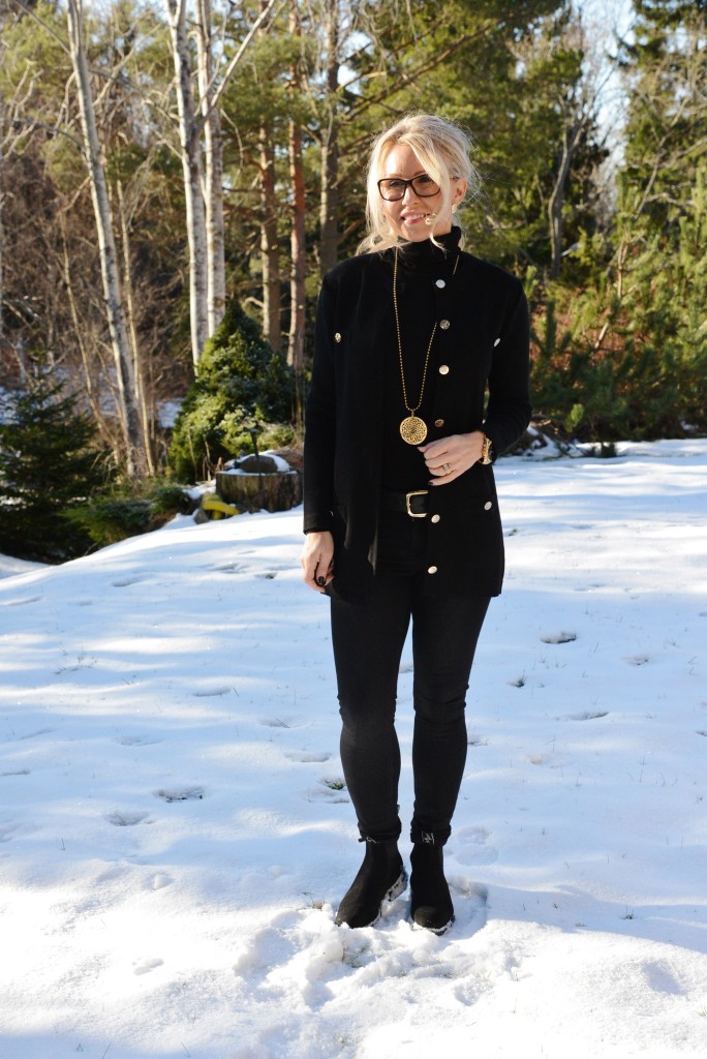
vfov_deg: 32.4
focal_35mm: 62
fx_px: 1824
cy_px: 530
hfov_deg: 21.9
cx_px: 354
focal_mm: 62
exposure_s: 1/2500
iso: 4000
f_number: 7.1
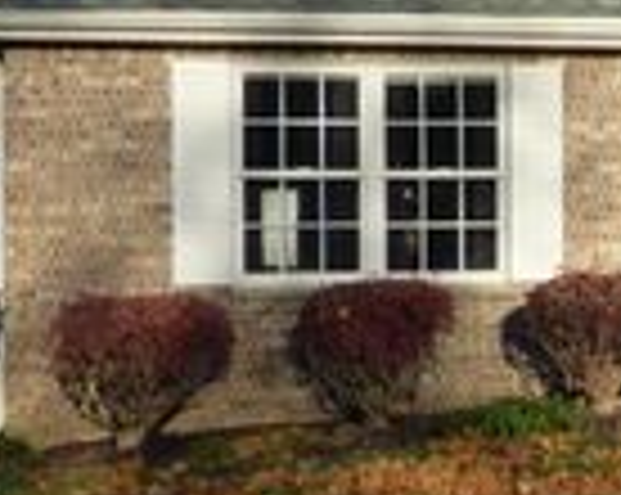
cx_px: 1026
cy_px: 214
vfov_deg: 13.1
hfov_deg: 14.9
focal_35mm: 117
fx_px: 2147
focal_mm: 5.78
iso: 160
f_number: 3.4
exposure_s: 1/1300
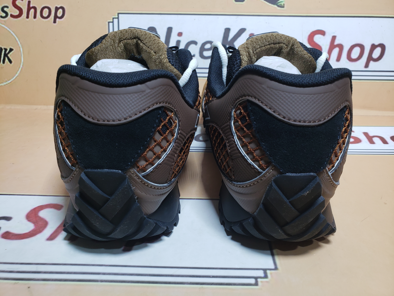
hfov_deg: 67.3
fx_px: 296
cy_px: 148
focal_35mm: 26
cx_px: 197
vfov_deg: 53.1
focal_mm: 4.3
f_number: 2.4
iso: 50
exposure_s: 1/182
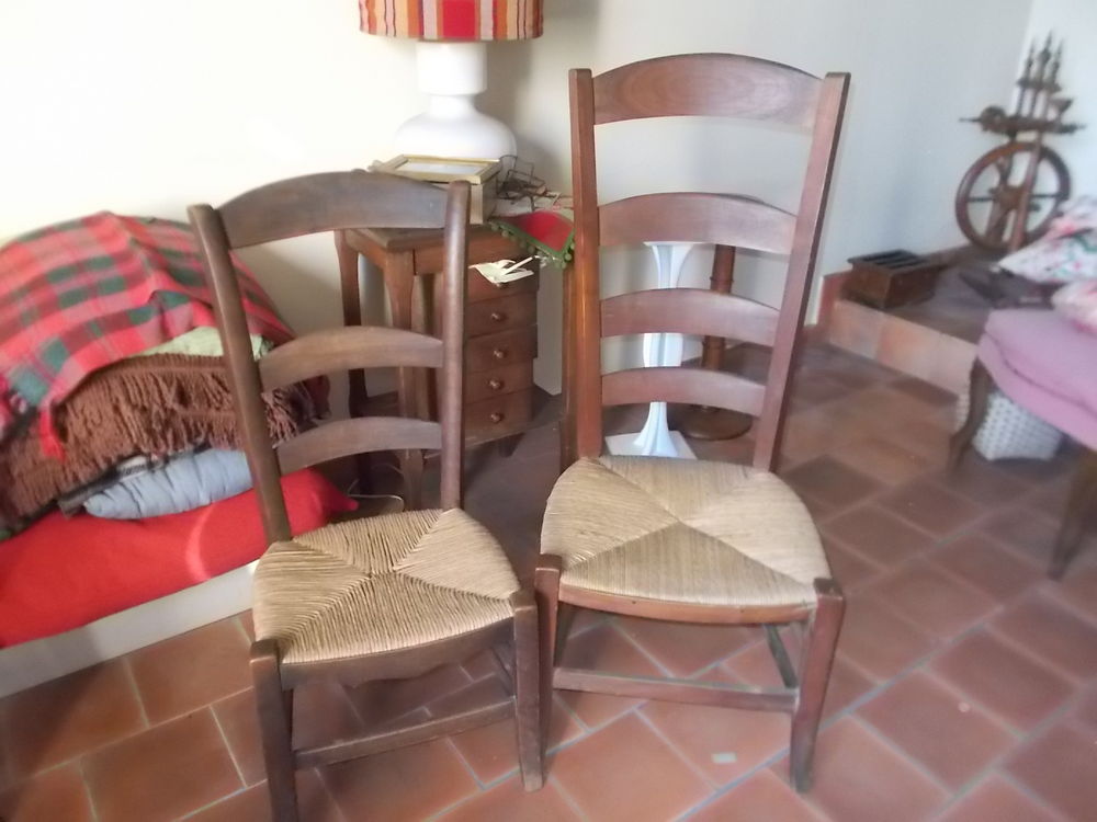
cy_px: 411
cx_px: 548
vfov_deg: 53.1
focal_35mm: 26
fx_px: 824
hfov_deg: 67.3
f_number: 3.2
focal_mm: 4.6
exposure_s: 1/40
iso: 640
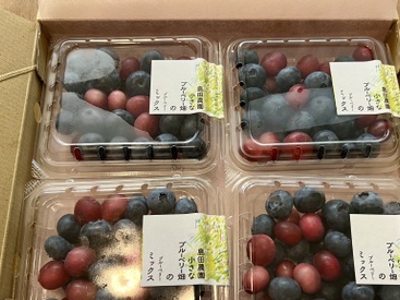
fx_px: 393
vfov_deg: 41.4
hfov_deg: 53.9
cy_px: 194
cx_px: 222
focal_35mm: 34
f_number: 1.5
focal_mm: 5.7
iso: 160
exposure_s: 1/50
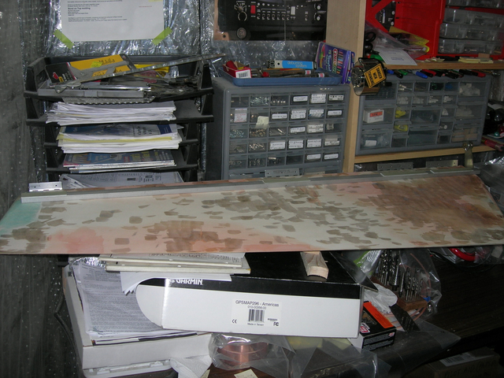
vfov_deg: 37.7
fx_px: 553
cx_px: 252
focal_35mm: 38
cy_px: 189
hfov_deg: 49.0
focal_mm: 7.8
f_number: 2.8
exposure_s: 1/60.1
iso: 64
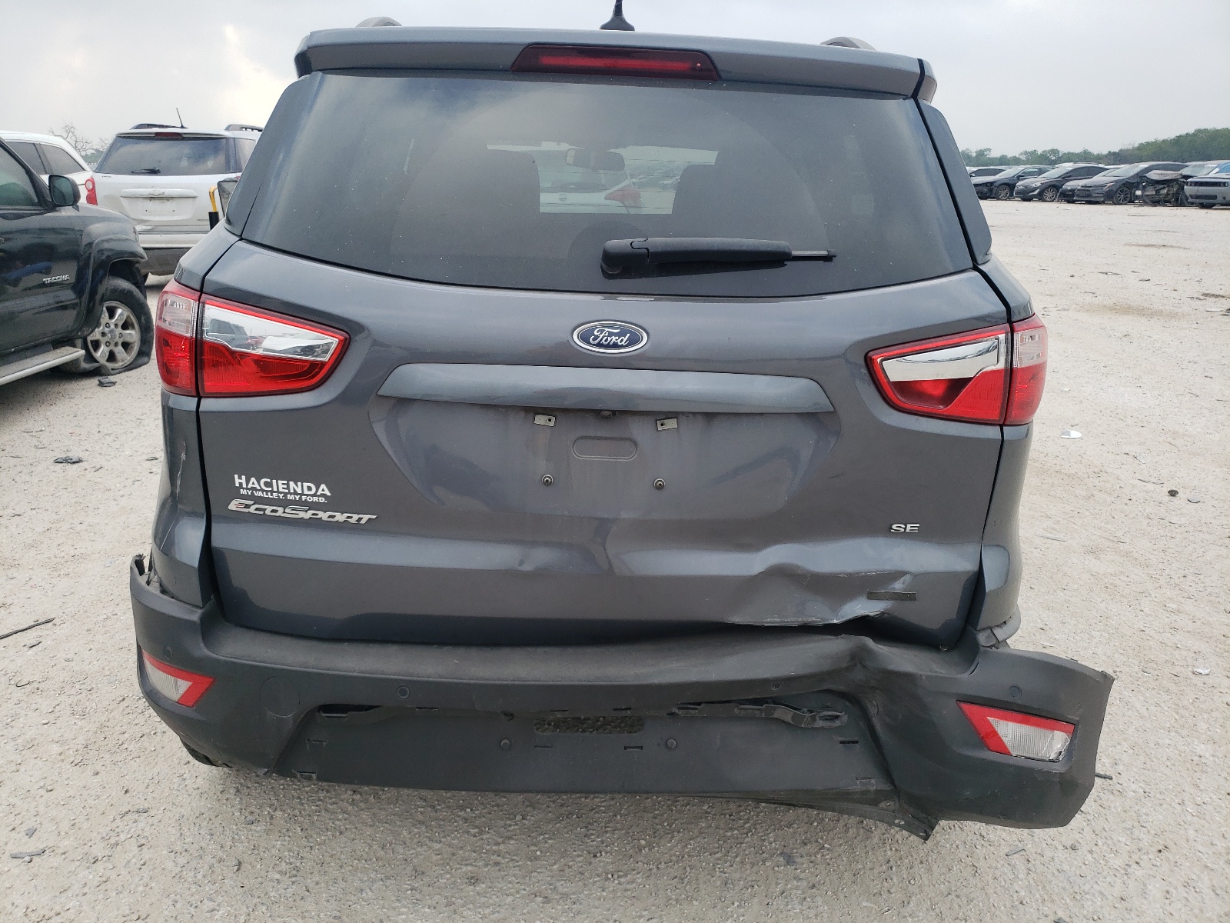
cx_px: 615
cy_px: 462
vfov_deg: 53.1
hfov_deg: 67.3
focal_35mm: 26
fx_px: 924
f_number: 1.5
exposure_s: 1/625
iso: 50
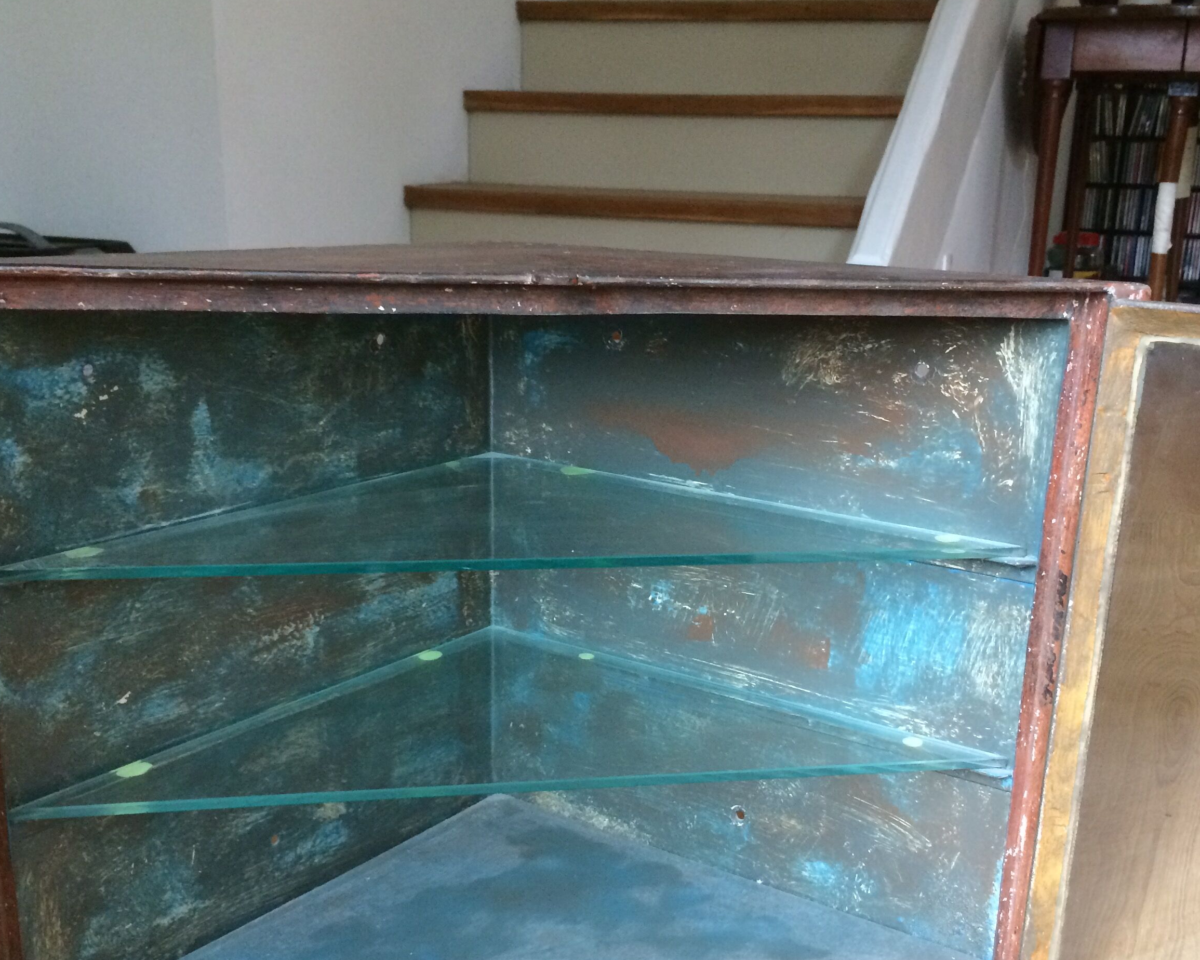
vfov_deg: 37.0
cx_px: 635
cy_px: 621
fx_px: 1421
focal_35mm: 40
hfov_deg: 45.8
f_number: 2.2
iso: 320
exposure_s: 1/33
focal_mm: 4.15
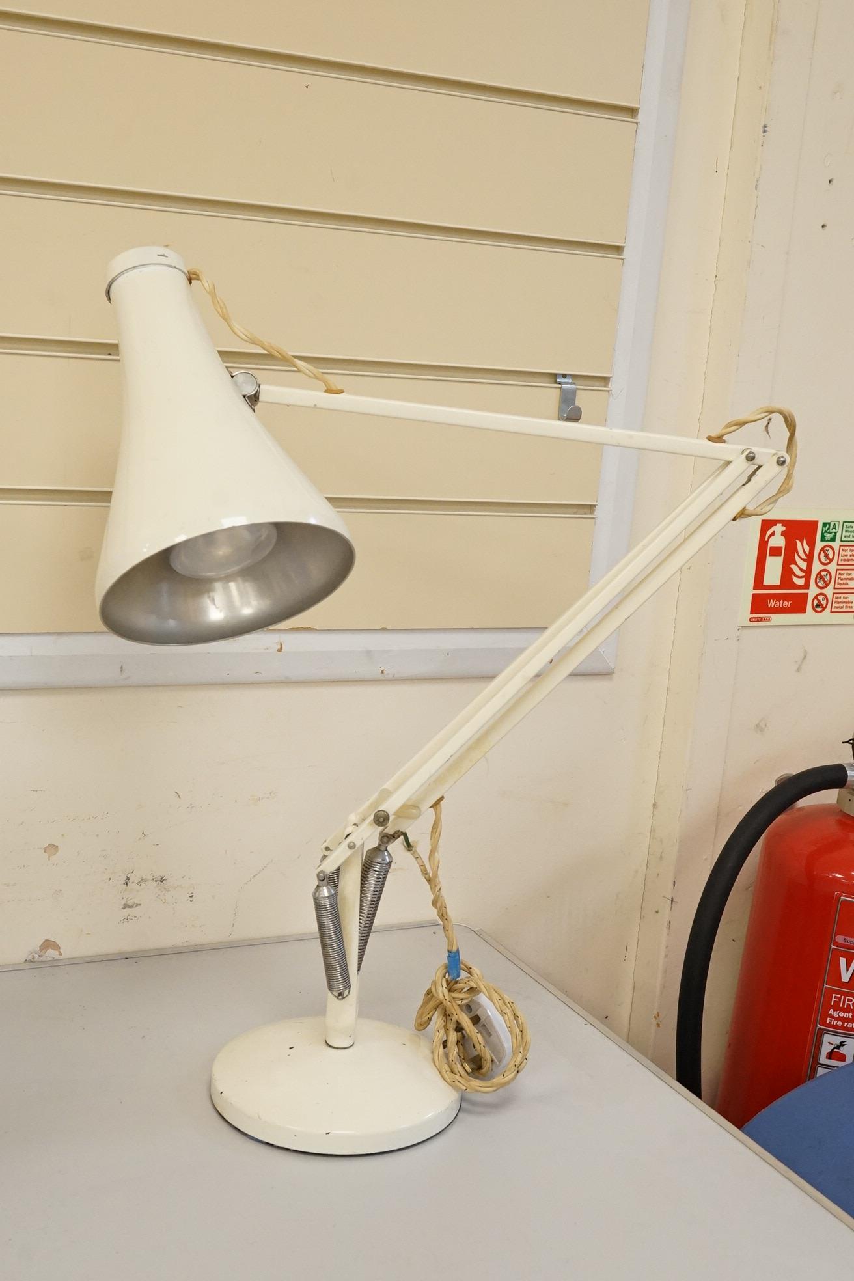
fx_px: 1601
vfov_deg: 43.6
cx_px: 427
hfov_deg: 29.9
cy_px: 640
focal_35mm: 45
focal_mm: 30
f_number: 14
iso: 2500
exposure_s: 1/100
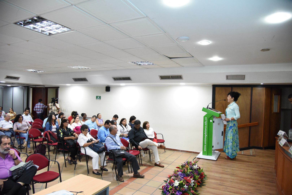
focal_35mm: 24
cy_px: 98
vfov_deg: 53.2
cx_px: 146
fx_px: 195
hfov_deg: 73.7
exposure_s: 1/160
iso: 5000
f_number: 4
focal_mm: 24
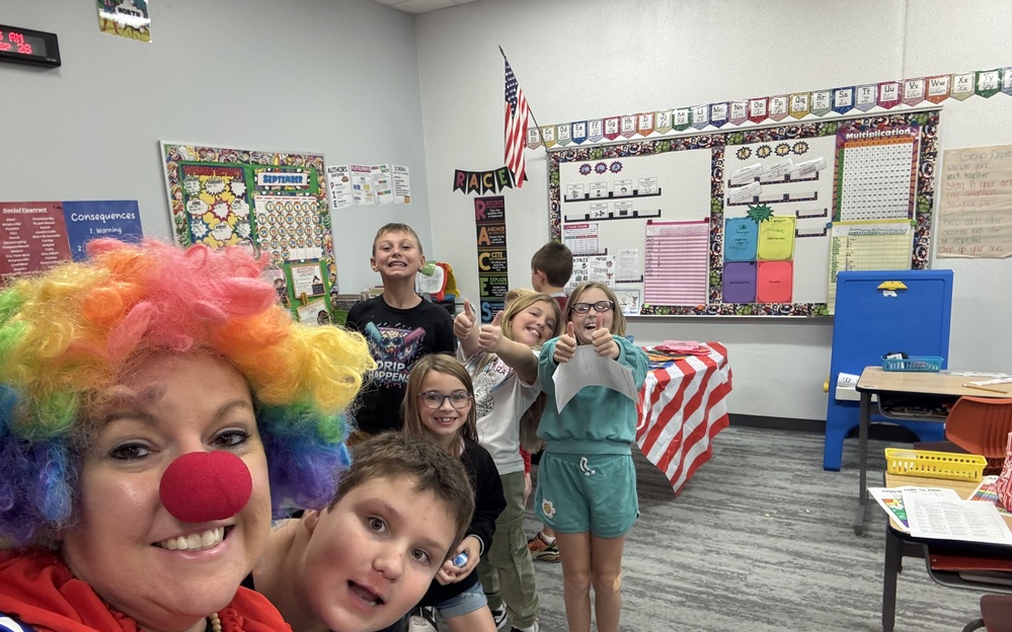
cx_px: 504
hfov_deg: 72.6
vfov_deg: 49.0
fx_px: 689
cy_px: 379
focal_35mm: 25
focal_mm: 2.69
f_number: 1.9
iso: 160
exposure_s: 1/60
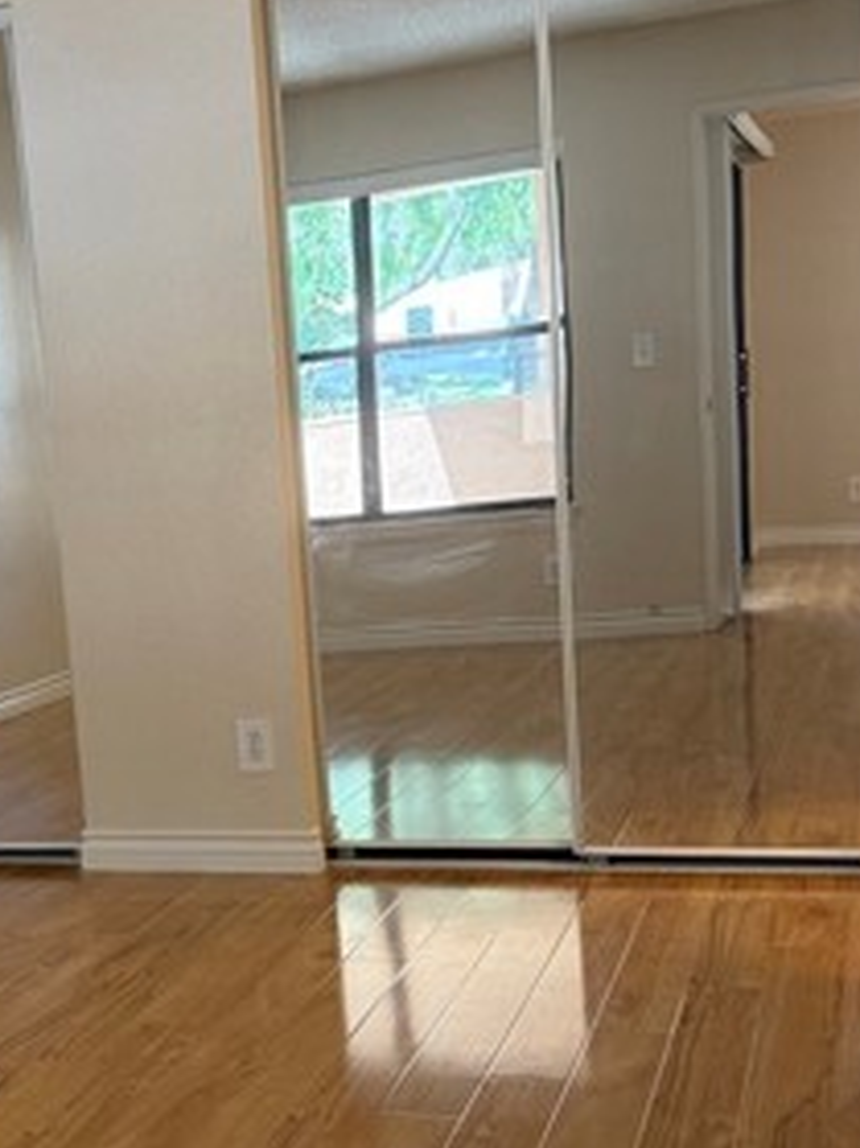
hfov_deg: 25.6
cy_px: 704
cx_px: 70
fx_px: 1823
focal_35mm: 55
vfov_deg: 34.8
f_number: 1.78
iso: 200
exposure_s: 1/122
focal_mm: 6.76
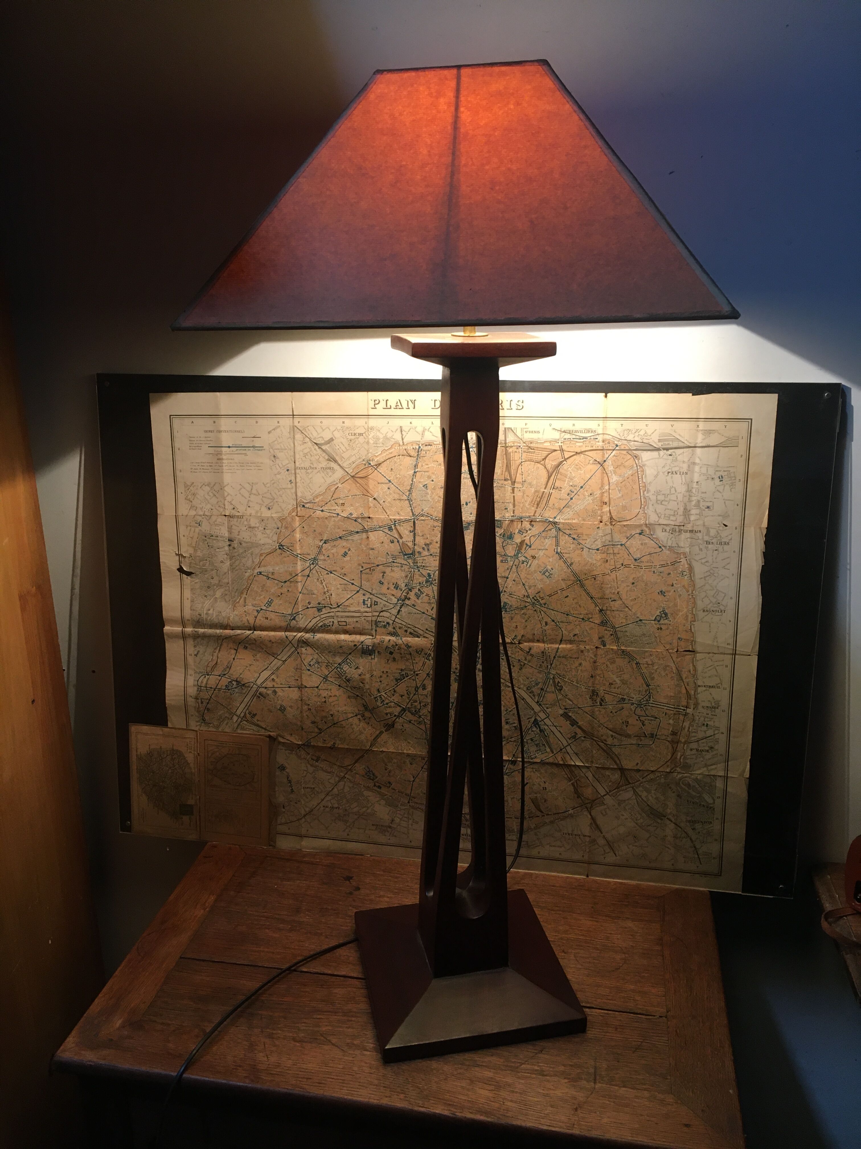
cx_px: 430
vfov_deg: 61.7
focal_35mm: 29
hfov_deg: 48.2
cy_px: 574
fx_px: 962
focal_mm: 4.15
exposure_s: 1/33
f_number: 2.2
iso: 125
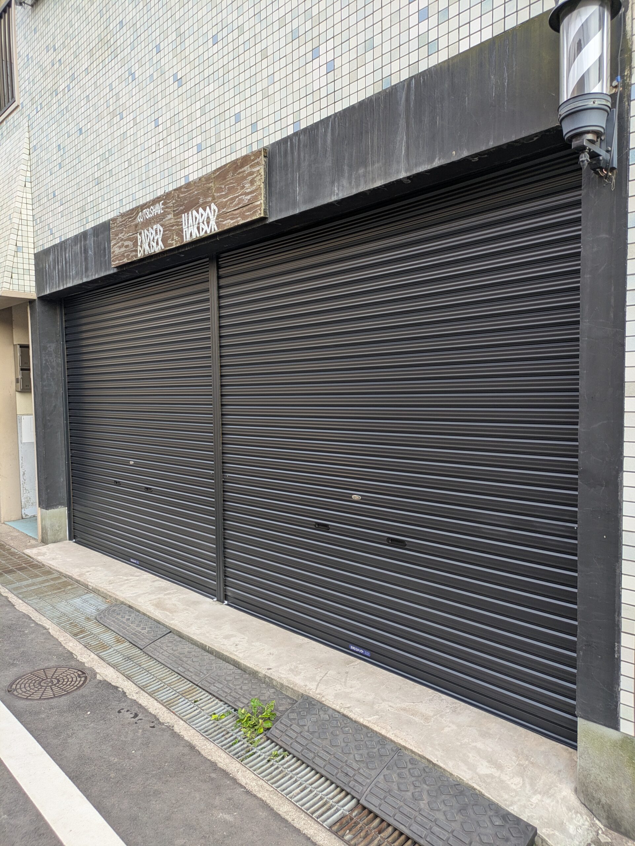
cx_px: 318
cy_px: 423
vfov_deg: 69.4
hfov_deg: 54.9
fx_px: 611
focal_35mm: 25
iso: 60
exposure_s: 1/259
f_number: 1.89
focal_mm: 5.43
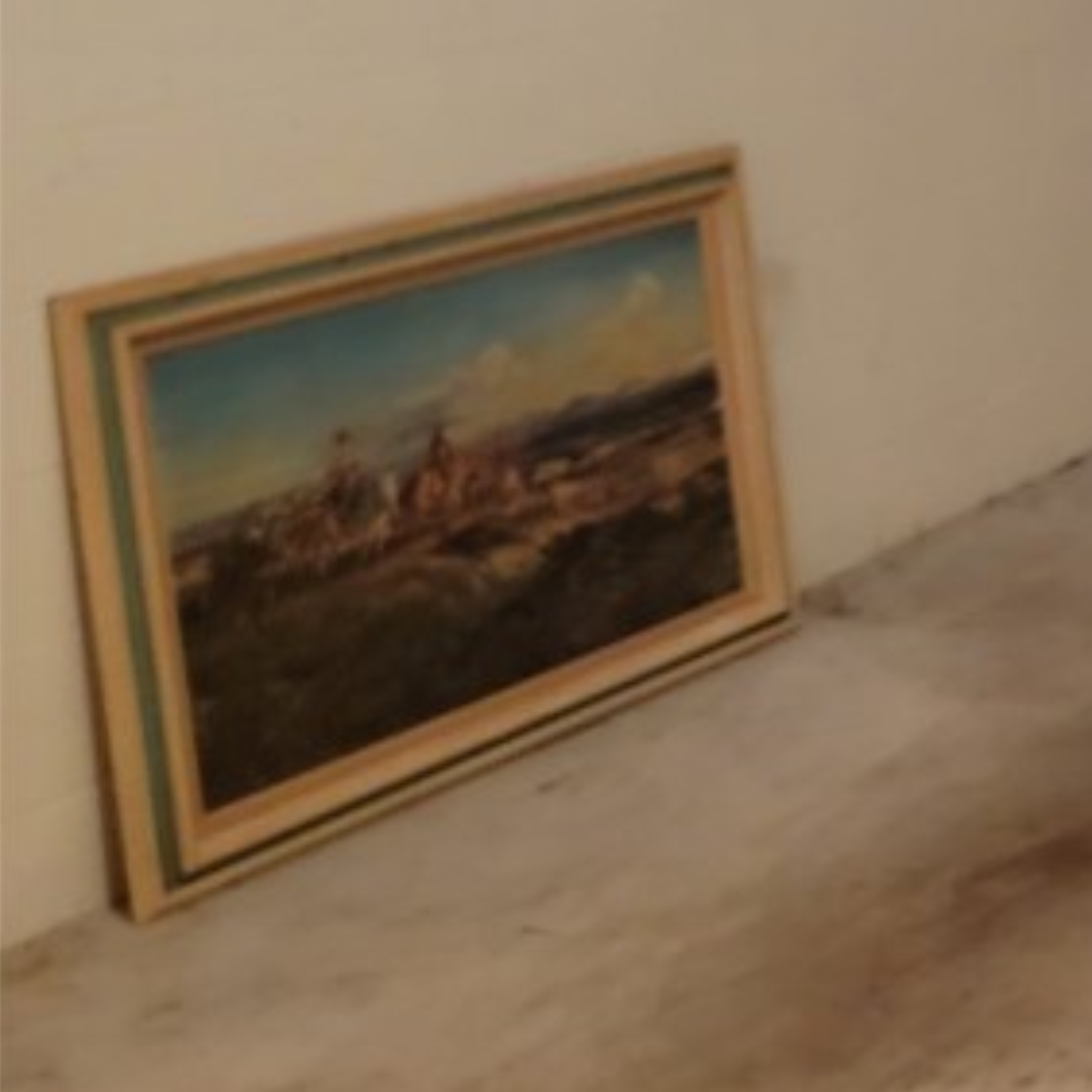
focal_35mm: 77
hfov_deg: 17.9
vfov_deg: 21.6
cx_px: 1979
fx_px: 2748
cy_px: -39
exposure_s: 1/24
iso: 640
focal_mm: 6.7
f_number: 1.8
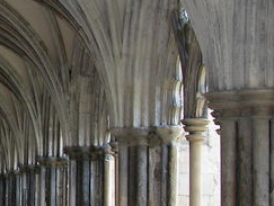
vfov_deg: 12.9
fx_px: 912
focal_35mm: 115
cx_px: -76
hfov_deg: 16.2
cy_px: 134
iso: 100
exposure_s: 1/30
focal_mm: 8.9
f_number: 2.8
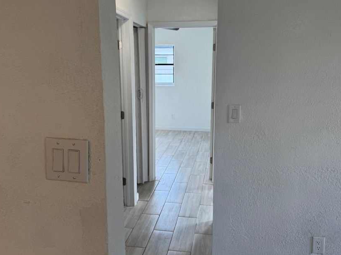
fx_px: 295
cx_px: 175
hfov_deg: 60.0
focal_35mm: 30
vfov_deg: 46.6
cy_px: 106
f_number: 1.78
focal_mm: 6.76
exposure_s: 1/149
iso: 80
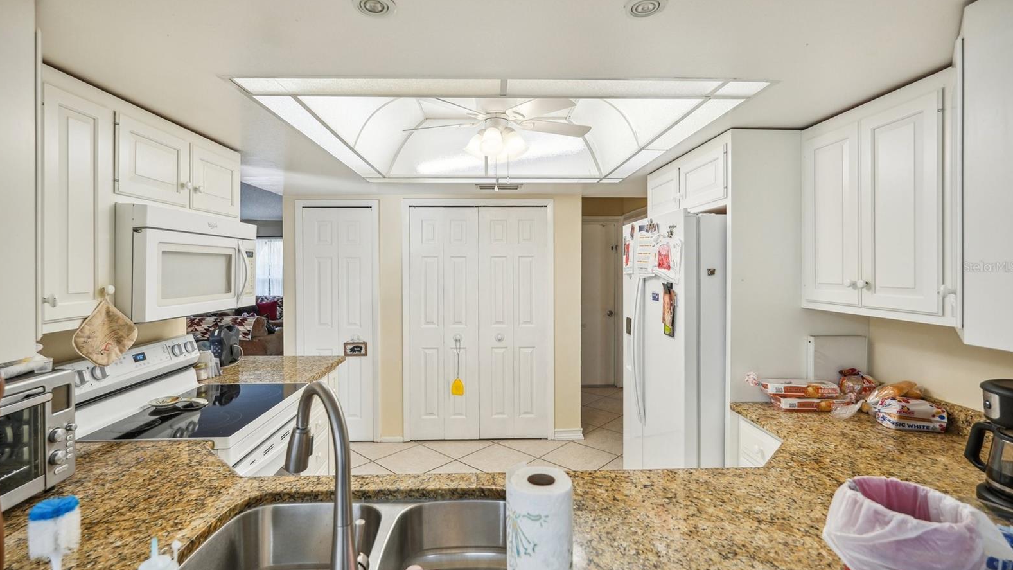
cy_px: 267
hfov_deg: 95.9
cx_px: 506
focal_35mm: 17
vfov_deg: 63.9
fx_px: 457
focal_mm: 16
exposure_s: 1/90
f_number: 4.5
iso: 400
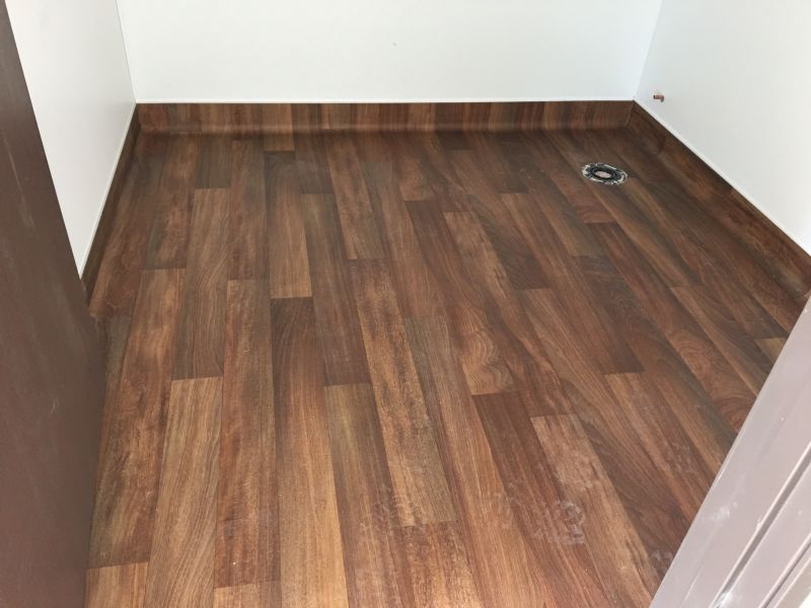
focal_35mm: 29
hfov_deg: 61.7
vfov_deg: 48.2
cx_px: 406
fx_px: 679
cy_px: 304
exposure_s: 1/15
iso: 50
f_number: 2.2
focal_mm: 4.15
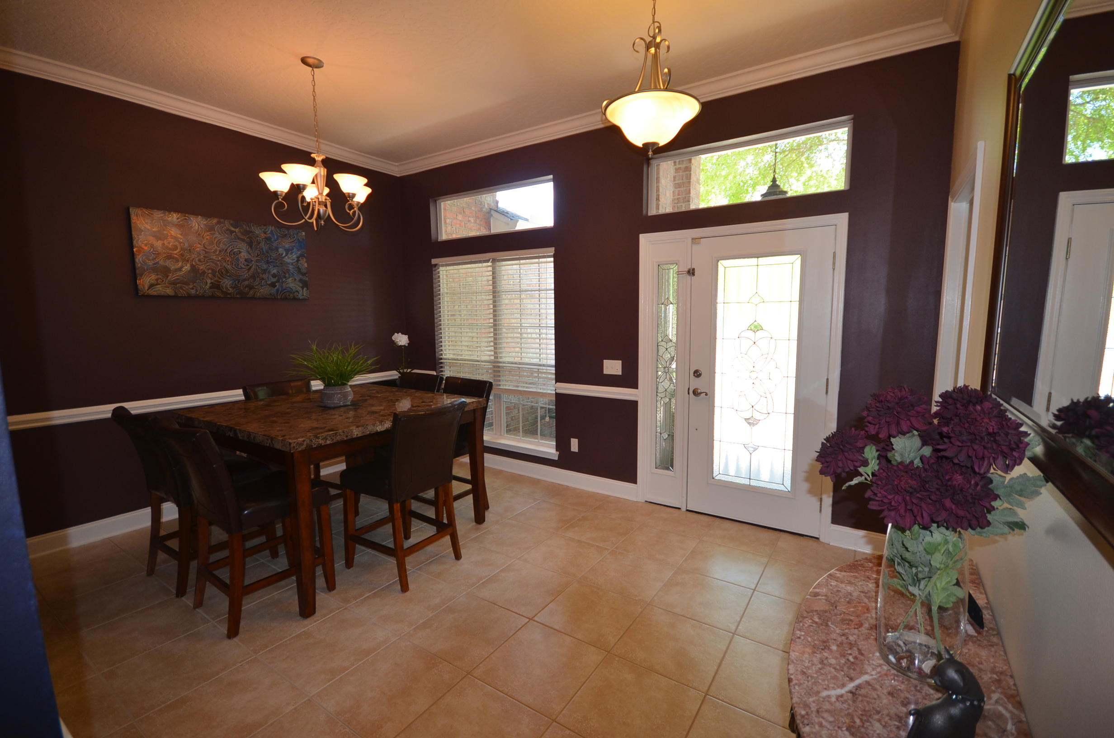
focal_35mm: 15
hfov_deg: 100.5
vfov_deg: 77.1
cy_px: 369
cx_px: 557
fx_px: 463
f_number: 4
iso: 400
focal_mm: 10
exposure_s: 1/60
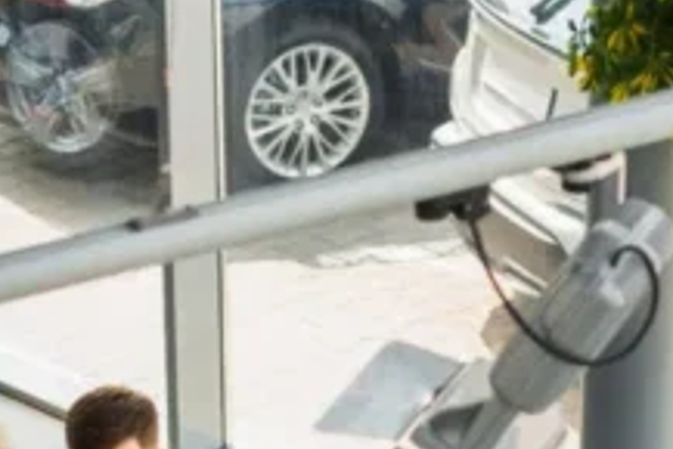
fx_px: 3442
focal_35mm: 184
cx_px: 112
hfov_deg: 11.1
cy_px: 712
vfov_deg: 7.3
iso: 400
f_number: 3.5
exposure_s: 1/1000
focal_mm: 35
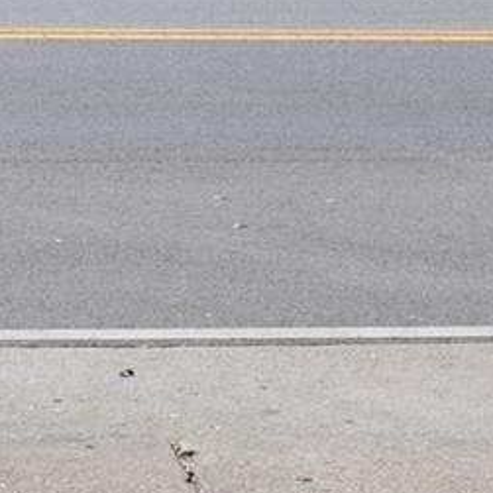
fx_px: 3142
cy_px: -191
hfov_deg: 9.0
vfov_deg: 8.8
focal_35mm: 195
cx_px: 263
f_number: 8
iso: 100
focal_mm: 24
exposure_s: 1/250
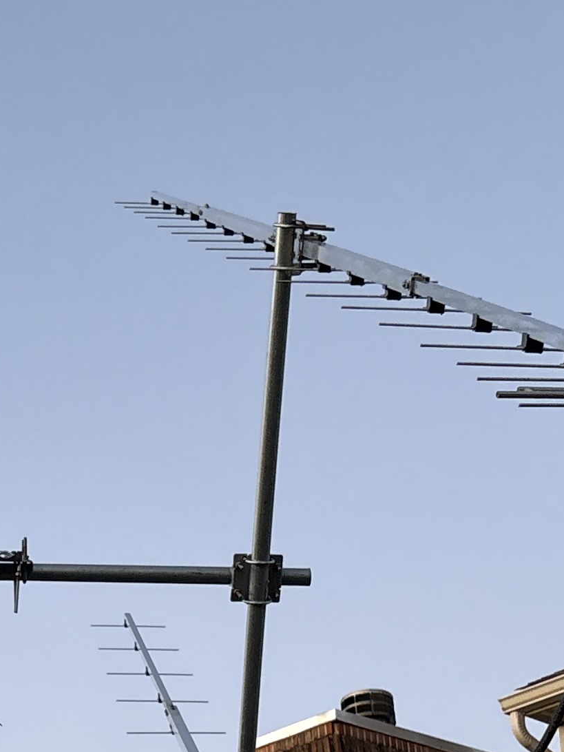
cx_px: -43
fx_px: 2086
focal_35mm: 96
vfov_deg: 20.1
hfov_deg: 15.0
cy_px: 671
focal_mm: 5.96
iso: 200
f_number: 1.6
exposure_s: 1/60
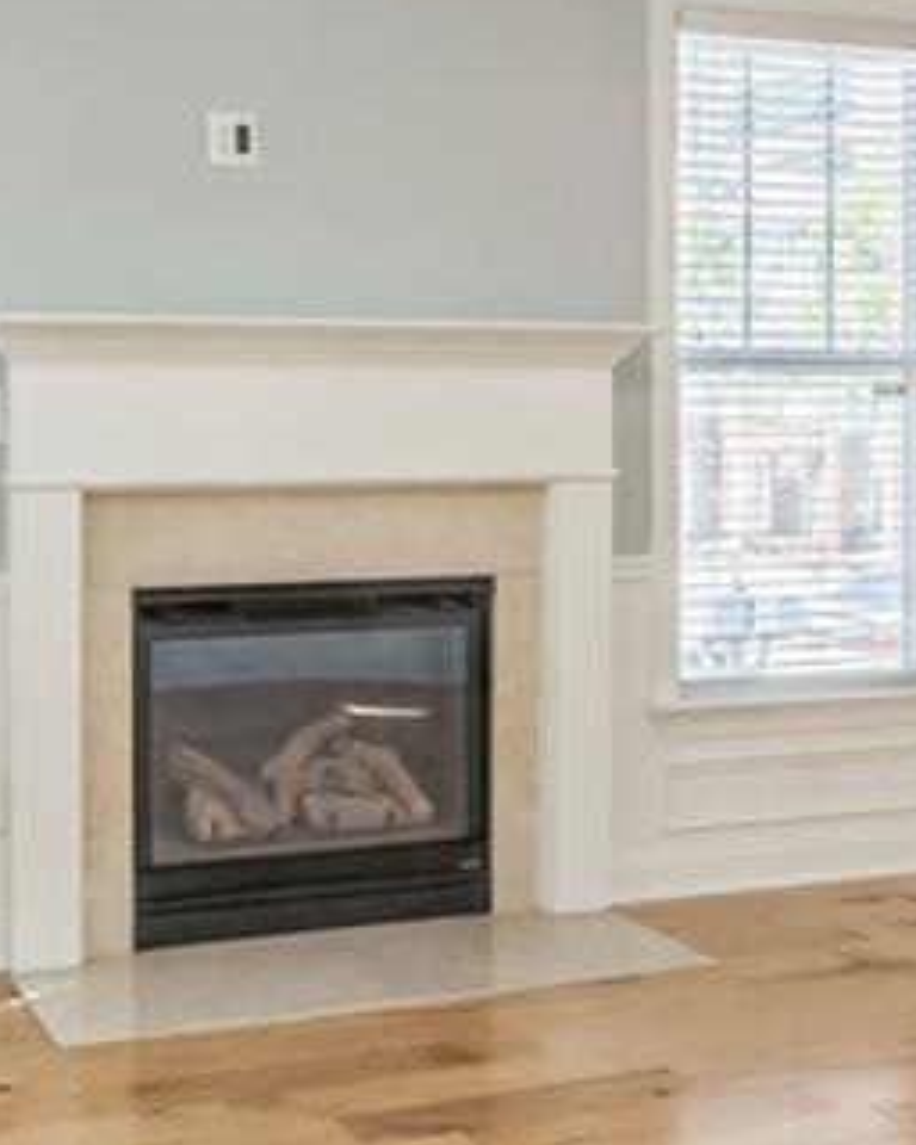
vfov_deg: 38.7
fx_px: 1627
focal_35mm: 48
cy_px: 485
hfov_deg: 30.5
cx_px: 154
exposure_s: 1/30
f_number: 8
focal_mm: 16
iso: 200
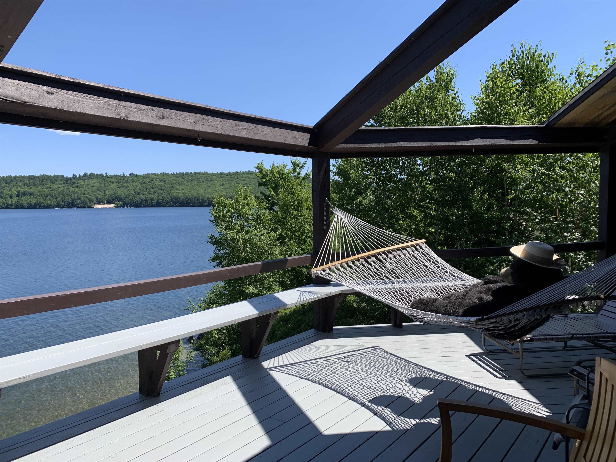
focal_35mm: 26
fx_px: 463
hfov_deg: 67.3
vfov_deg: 53.1
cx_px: 308
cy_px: 231
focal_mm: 4.25
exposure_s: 1/1992
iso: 25
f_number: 1.8
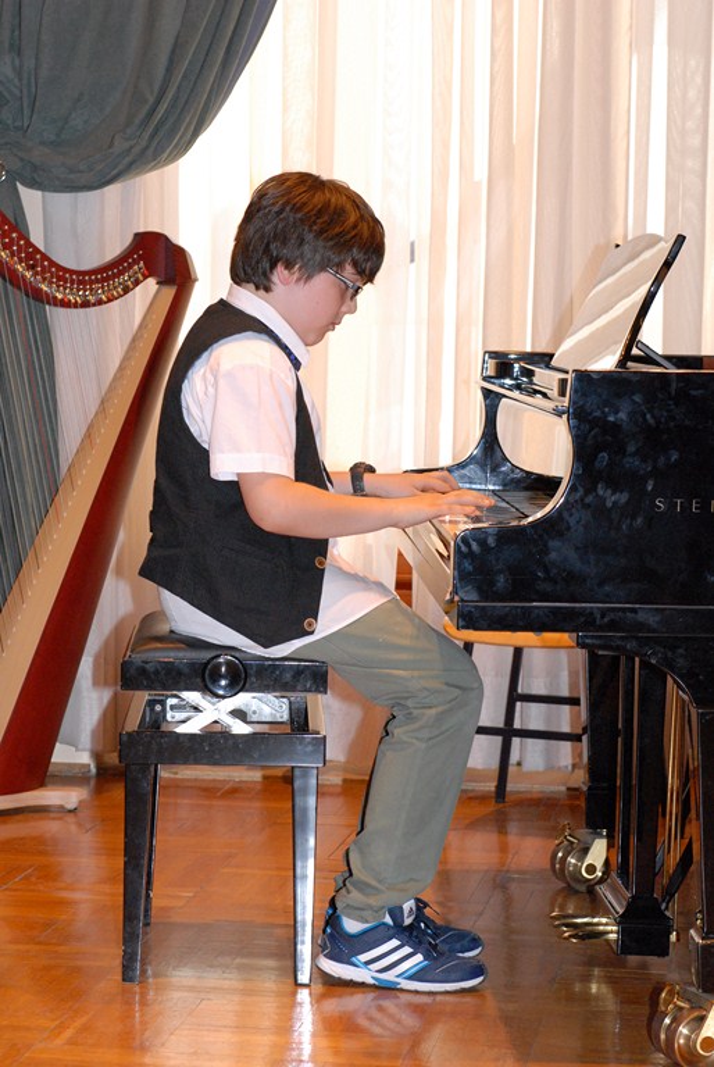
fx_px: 3115
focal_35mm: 105
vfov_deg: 19.4
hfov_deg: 13.1
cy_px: 534
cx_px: 357
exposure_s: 1/100
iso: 1000
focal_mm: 70
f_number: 7.1
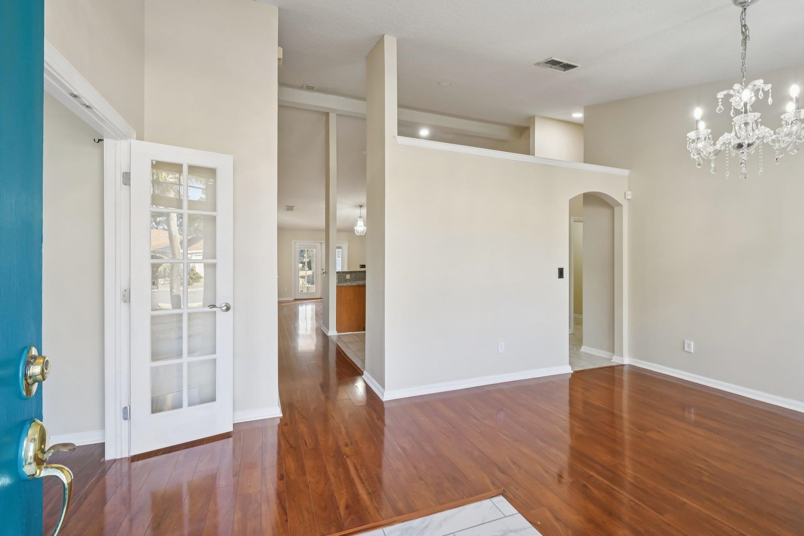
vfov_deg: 77.3
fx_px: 335
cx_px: 402
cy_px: 268
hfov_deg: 100.4
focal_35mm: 15
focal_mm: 10
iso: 400
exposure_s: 1/10
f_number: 8
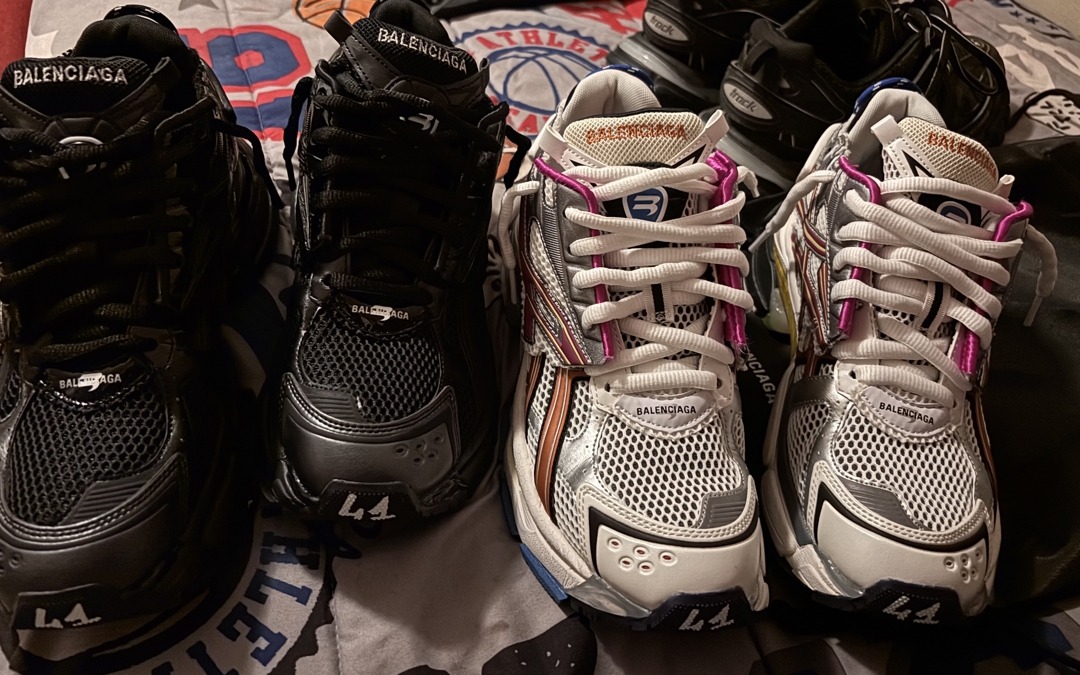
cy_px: 284
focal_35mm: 28
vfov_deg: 44.4
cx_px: 538
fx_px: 824
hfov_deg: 66.5
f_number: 1.6
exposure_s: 1/15
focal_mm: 5.96
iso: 1000
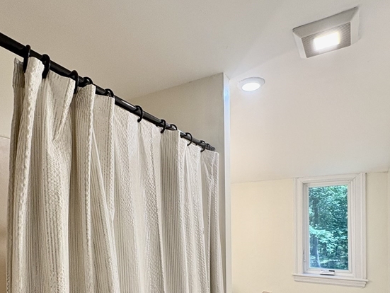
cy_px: 231
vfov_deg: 50.2
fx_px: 293
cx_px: 173
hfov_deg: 67.1
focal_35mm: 26
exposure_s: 1/120
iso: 64
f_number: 2.2
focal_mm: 2.22
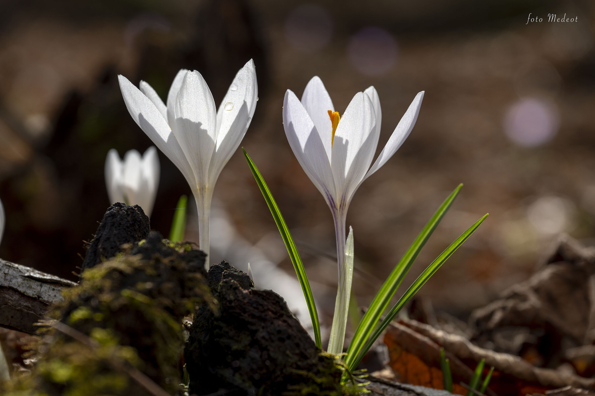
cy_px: 198
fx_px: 1982
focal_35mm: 120
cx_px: 298
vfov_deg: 11.4
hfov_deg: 17.1
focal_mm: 120
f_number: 8
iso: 100
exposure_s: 1/160
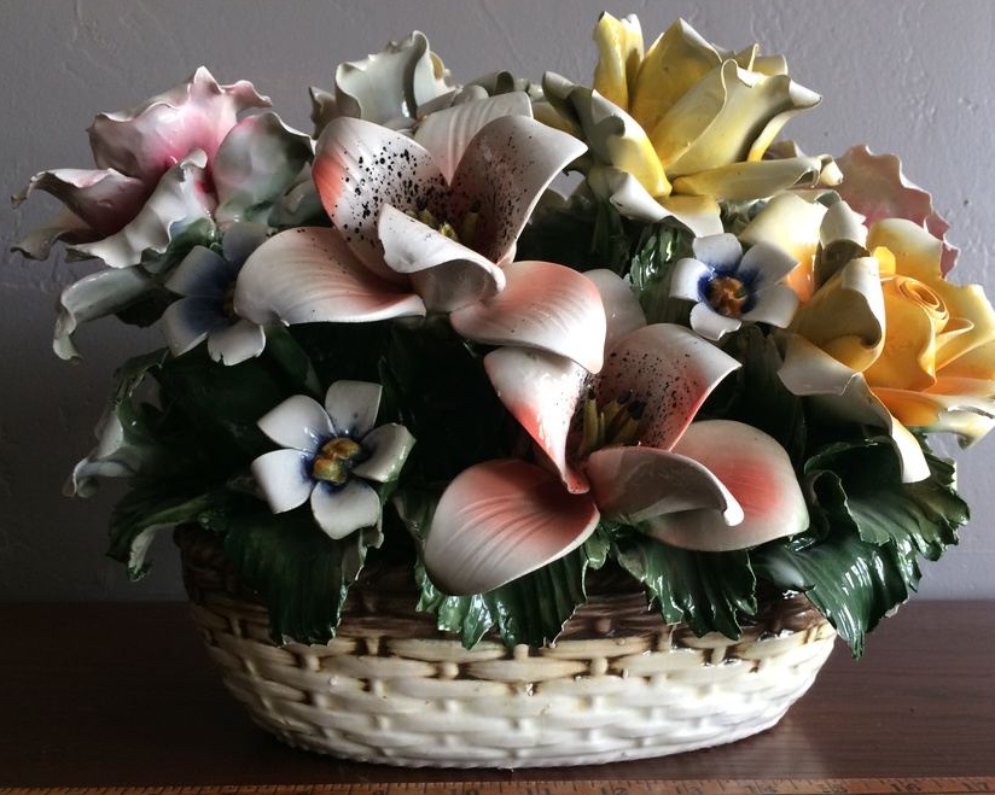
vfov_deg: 45.8
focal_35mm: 32
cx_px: 506
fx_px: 942
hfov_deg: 55.7
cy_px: 399
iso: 50
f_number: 2.2
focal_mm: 4.12
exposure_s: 1/30
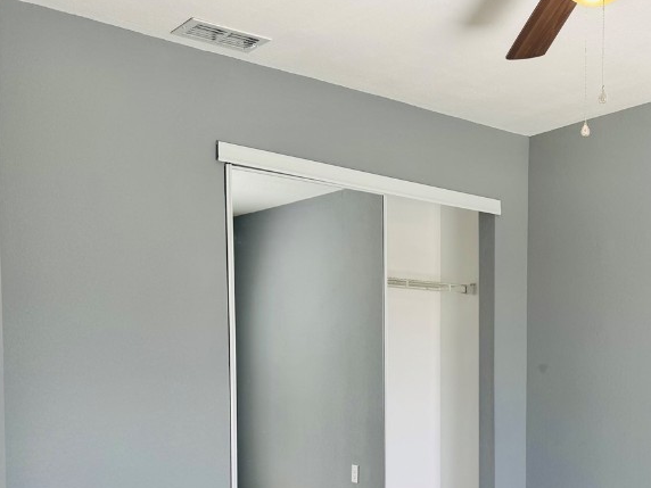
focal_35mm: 43
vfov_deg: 32.6
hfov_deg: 42.7
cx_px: 478
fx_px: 809
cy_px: 394
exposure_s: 1/140
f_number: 1.78
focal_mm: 6.76
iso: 64
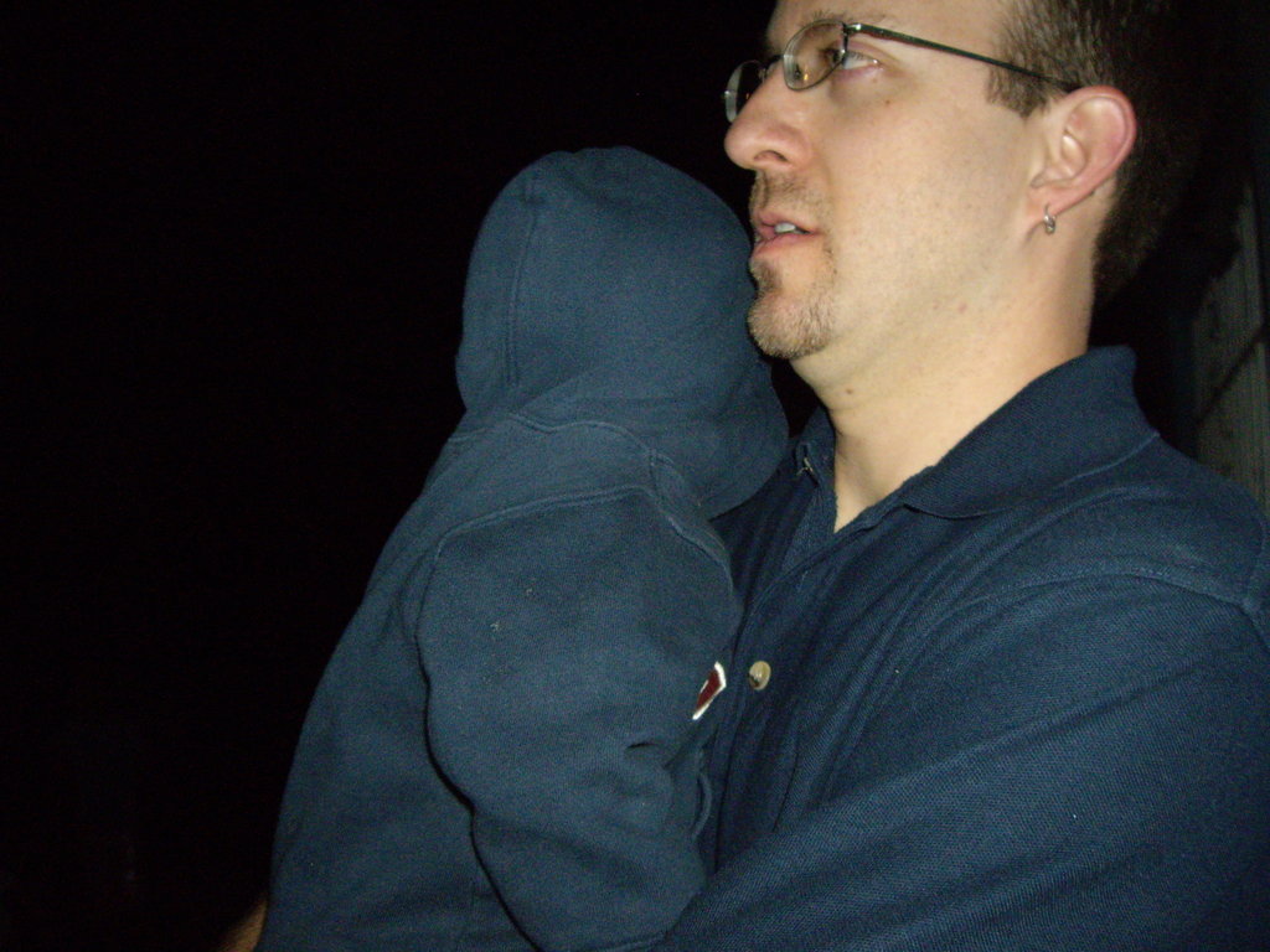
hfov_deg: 49.0
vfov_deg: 37.7
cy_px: 476
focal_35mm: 38
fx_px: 1394
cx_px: 635
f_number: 2.7
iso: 400
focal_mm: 6.2
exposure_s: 1/40
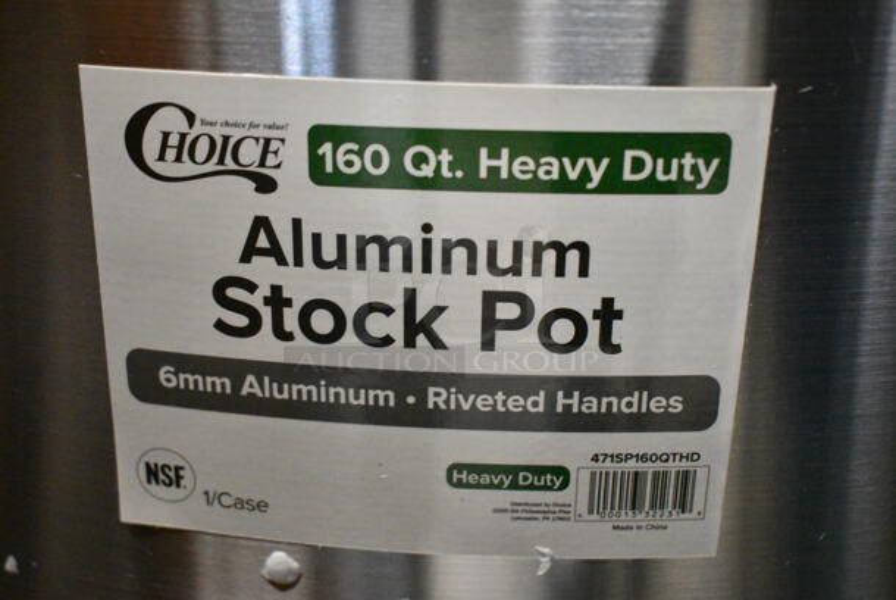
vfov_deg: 28.1
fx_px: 1196
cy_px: 300
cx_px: 448
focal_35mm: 48
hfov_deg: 41.1
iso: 7200
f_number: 4.5
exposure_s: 1/50
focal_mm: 32
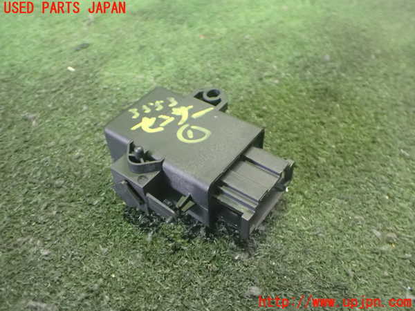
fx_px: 360
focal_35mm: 30
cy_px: 156
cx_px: 208
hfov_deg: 60.0
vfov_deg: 46.8
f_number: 2.3
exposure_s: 1/30
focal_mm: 5.4
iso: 1600
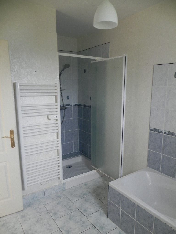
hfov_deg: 53.1
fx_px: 176
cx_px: 88
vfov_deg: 67.3
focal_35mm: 26
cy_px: 117
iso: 248
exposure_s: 1/30
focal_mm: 4.6
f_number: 2.8
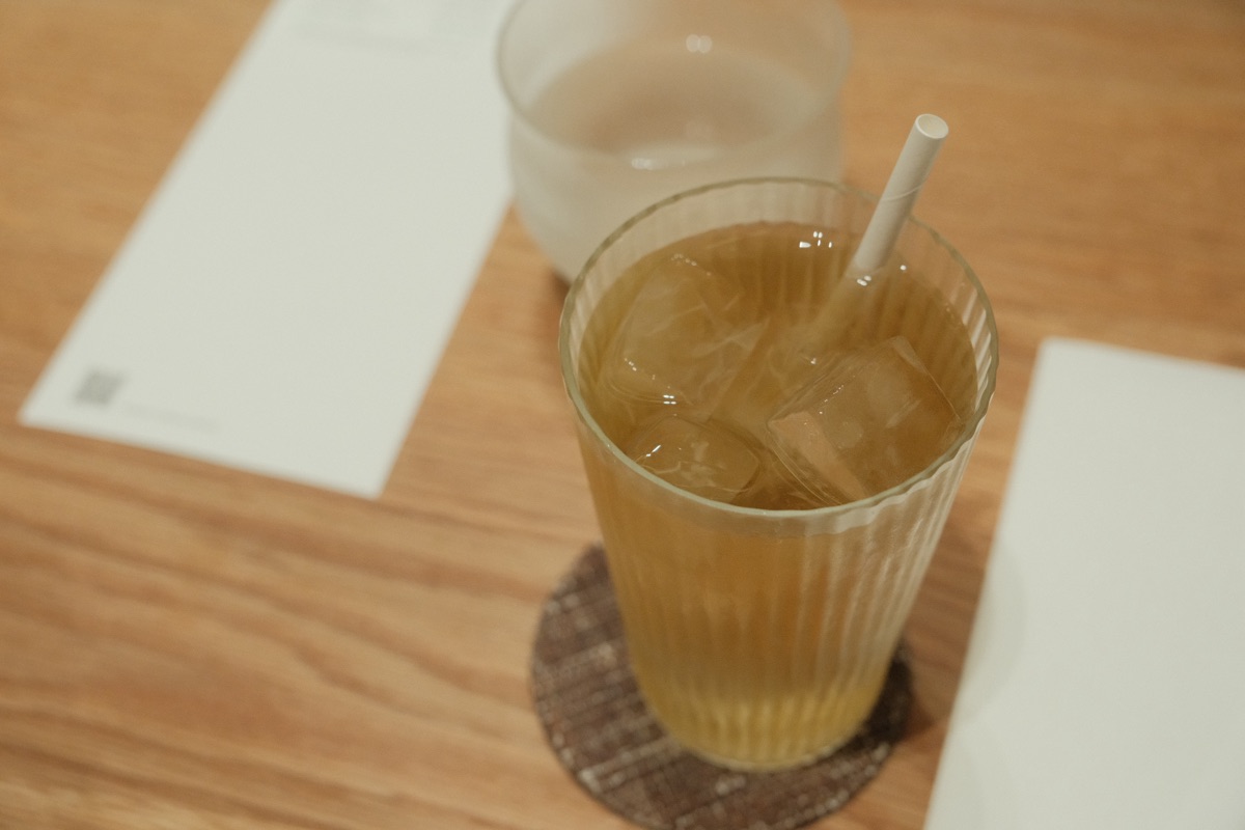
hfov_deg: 43.6
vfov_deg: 29.9
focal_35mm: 45
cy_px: 415
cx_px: 622
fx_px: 1556
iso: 3200
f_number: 3.6
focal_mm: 29.9
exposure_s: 1/125
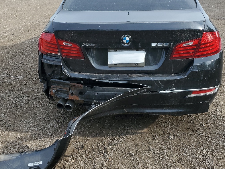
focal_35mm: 41
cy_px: 82
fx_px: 266
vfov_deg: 35.1
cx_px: 108
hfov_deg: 45.8
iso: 50
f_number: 1.5
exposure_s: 1/1429
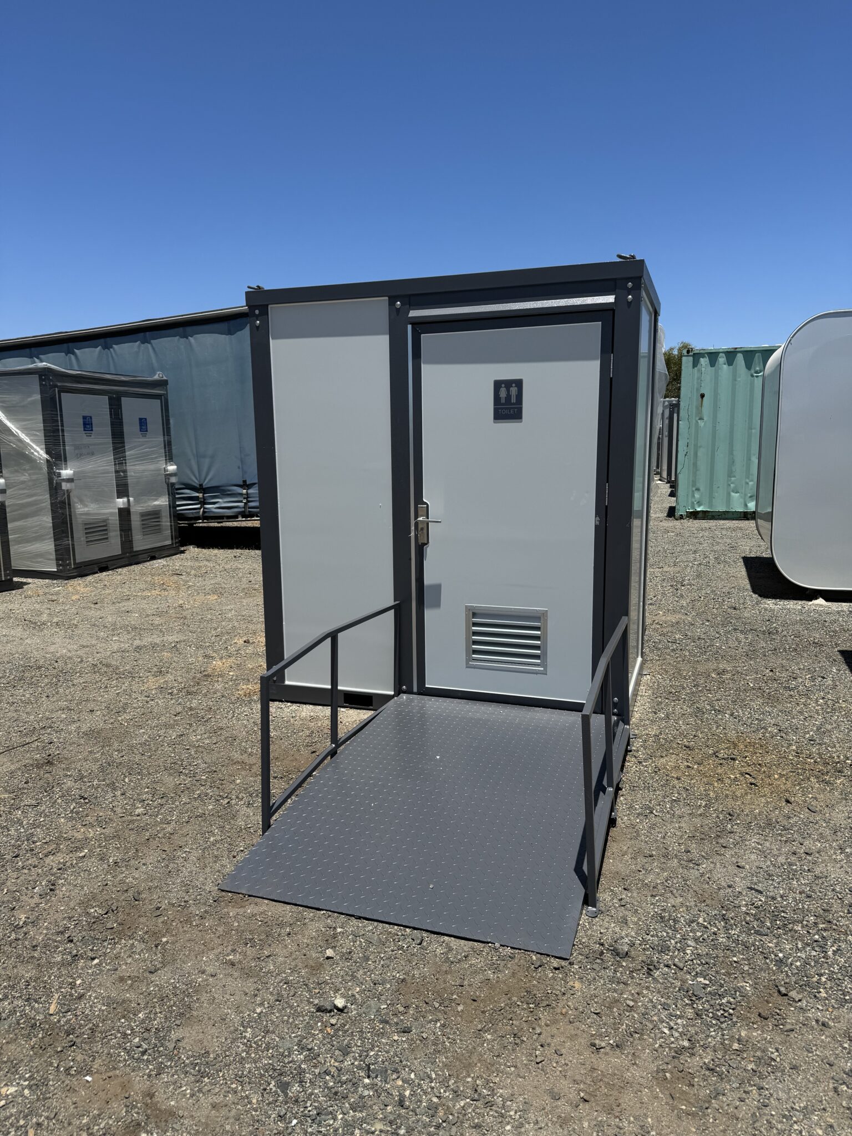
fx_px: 788
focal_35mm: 24
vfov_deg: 71.6
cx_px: 426
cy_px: 568
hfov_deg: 56.8
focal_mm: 6.86
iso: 80
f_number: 1.78
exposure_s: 1/6410
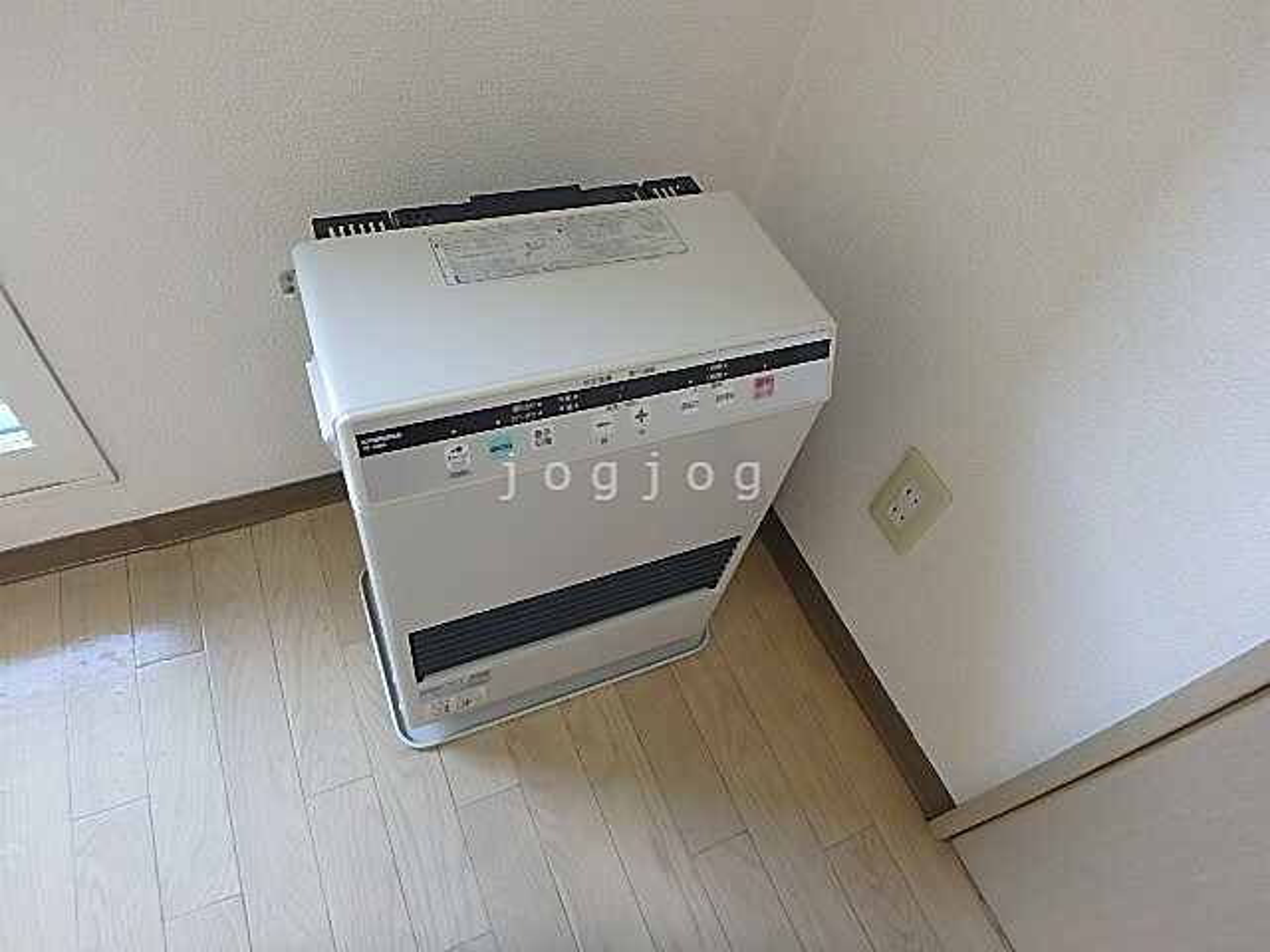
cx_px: 635
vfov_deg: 63.4
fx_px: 770
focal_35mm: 21
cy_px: 476
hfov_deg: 79.0
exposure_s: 1/30
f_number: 3.5
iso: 250
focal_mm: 3.7
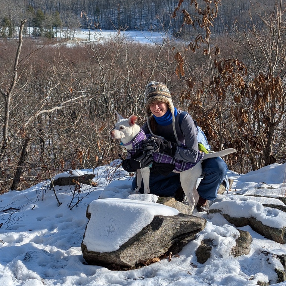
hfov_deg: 29.6
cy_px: 155
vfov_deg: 29.5
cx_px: 143
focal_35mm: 58
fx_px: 542
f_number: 1.68
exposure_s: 1/1276
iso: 21
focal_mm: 6.9
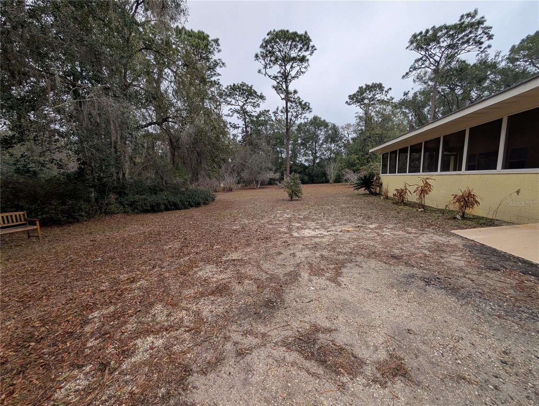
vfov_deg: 94.6
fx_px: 187
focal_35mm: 12
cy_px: 203
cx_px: 270
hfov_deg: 110.5
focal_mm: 2.02
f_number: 1.7
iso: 55
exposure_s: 1/976
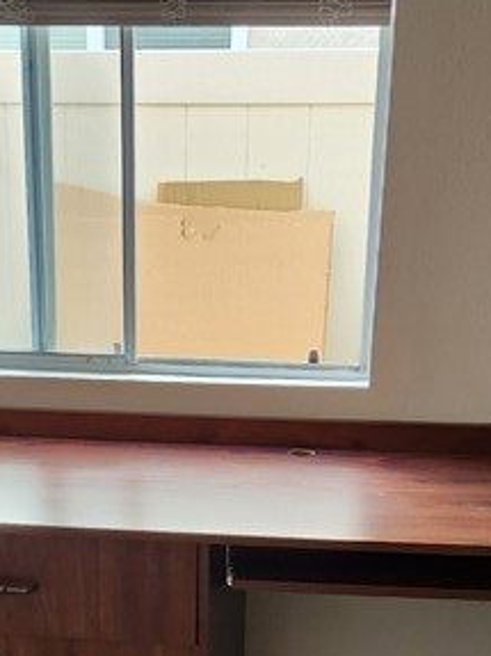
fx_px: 1552
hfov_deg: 17.9
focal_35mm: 82
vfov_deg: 21.9
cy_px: 814
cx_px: 178
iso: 160
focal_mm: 5.4
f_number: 1.8
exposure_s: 1/120
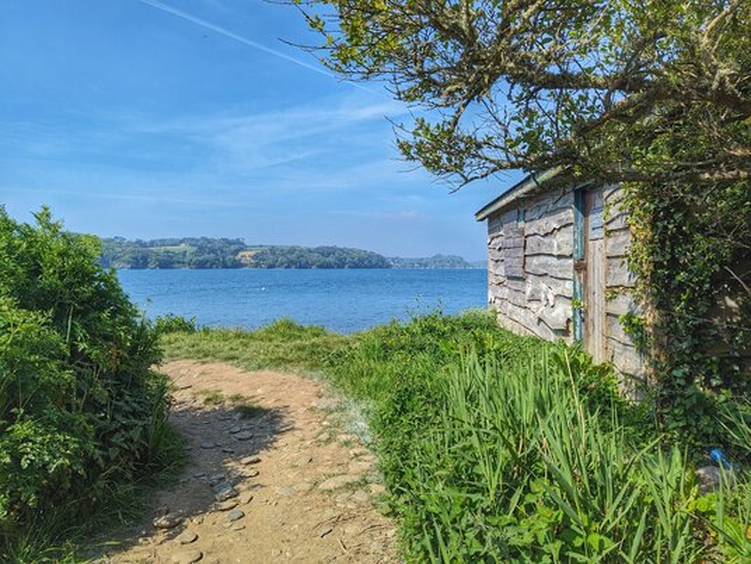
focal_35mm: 24
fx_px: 521
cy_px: 282
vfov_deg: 56.9
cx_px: 376
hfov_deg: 71.5
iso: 46
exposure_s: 1/1258
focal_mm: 6.81
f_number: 1.85
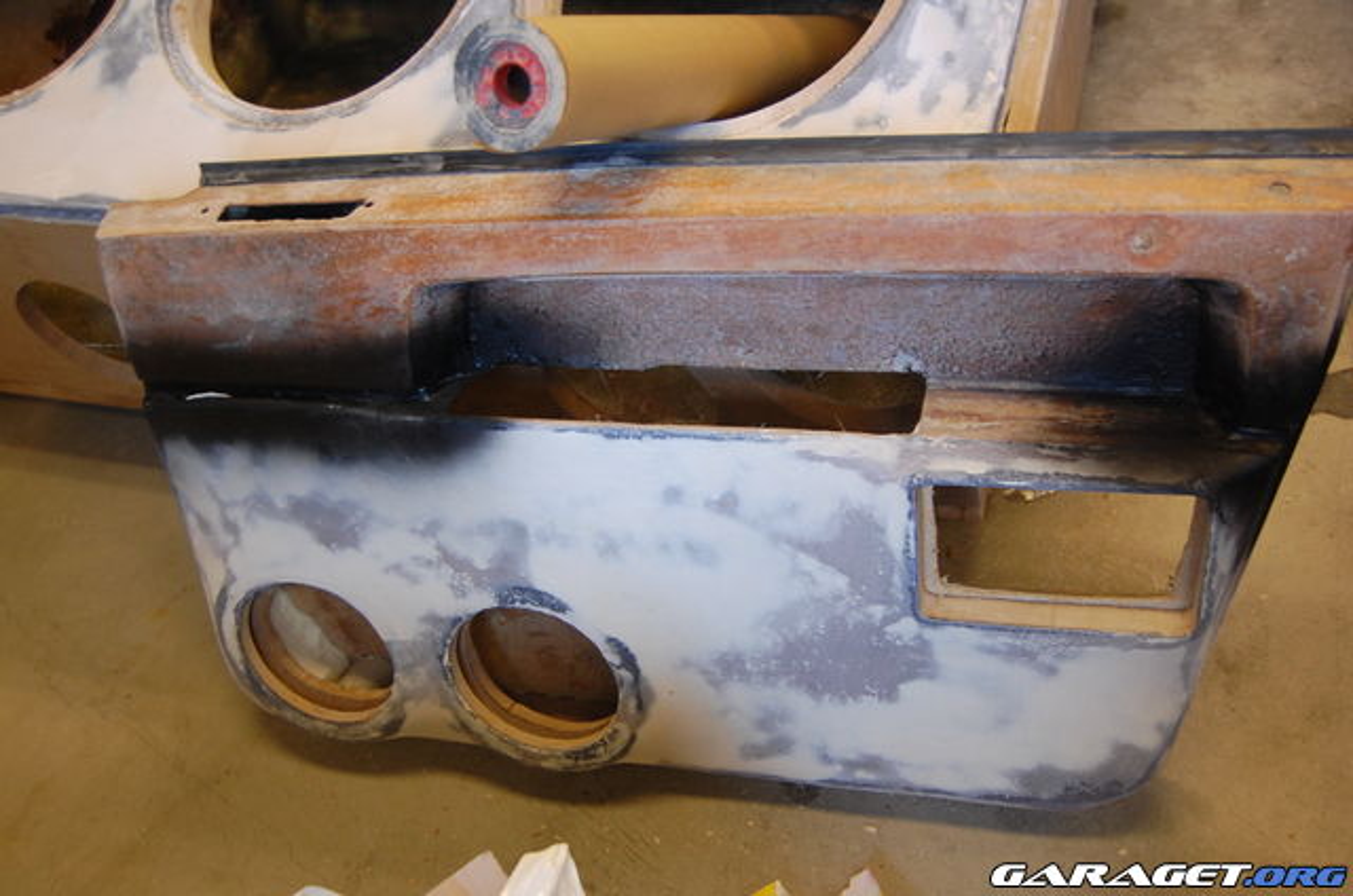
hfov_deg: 53.2
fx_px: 1350
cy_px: 448
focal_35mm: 36
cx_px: 676
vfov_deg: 36.7
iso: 800
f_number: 4
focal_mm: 24
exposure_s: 1/25
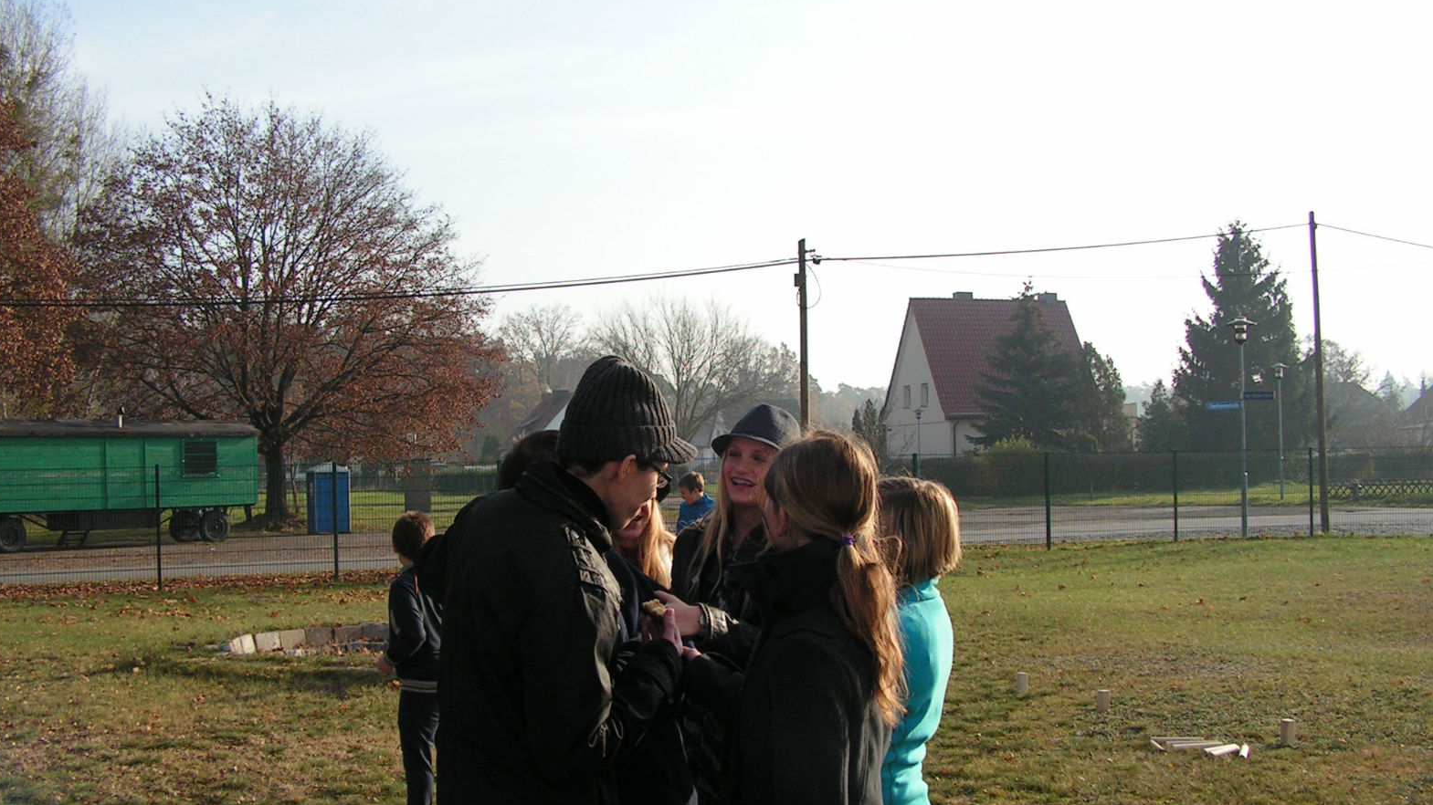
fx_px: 1520
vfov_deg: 29.6
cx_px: 718
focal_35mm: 40
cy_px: 478
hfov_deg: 50.5
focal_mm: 6
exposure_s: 1/1000
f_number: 3.2
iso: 100
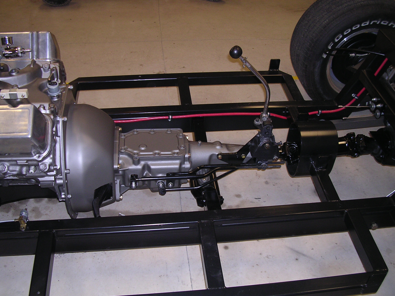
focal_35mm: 38
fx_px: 434
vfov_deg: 37.7
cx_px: 198
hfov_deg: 49.0
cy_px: 148
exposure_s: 1/60.1
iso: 141
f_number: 2.8
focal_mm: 5.8
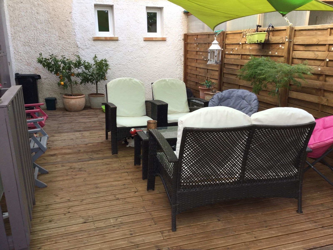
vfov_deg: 45.4
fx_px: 298
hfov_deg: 58.4
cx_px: 166
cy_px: 125
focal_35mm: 31
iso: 32
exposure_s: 1/100
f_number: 2.4
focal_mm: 3.3
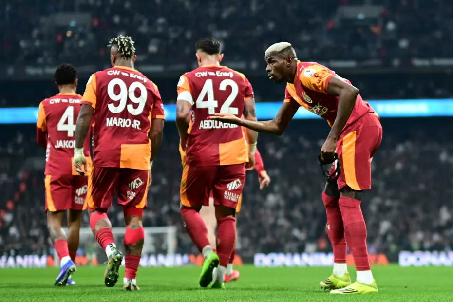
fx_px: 944
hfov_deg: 27.0
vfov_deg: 18.2
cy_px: 151
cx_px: 226
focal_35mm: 75
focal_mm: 50
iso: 800
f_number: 1.2
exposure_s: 1/3200
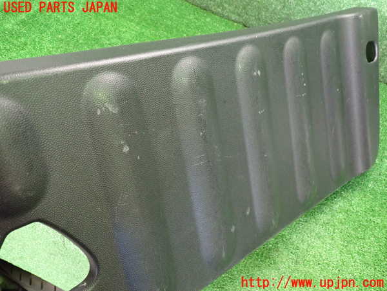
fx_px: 335
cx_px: 194
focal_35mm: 30
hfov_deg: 60.0
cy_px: 146
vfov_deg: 46.8
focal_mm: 5.4
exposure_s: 1/30
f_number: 2.3
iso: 800
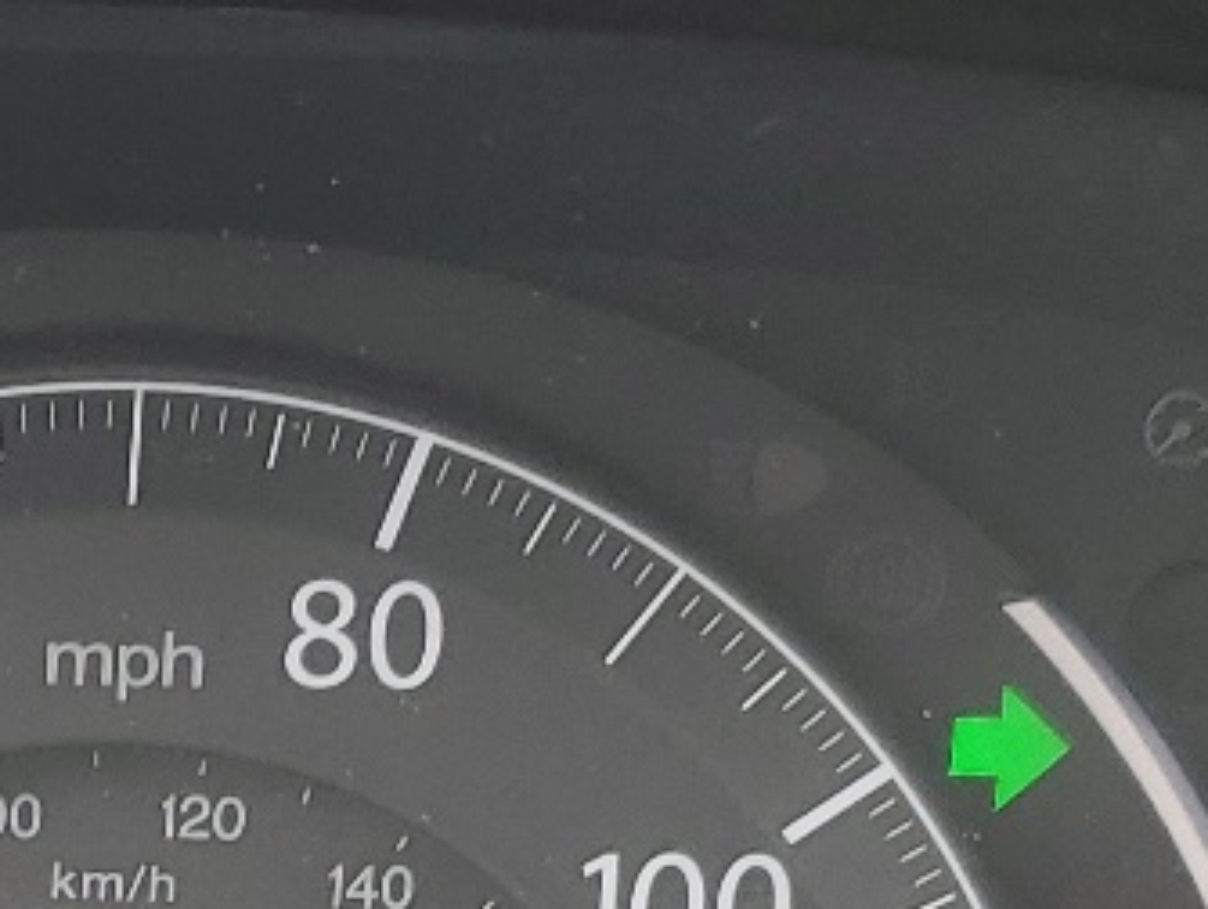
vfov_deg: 11.5
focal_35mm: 124
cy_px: 1382
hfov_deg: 15.5
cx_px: -72
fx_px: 4332
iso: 50
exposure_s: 1/159
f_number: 1.5
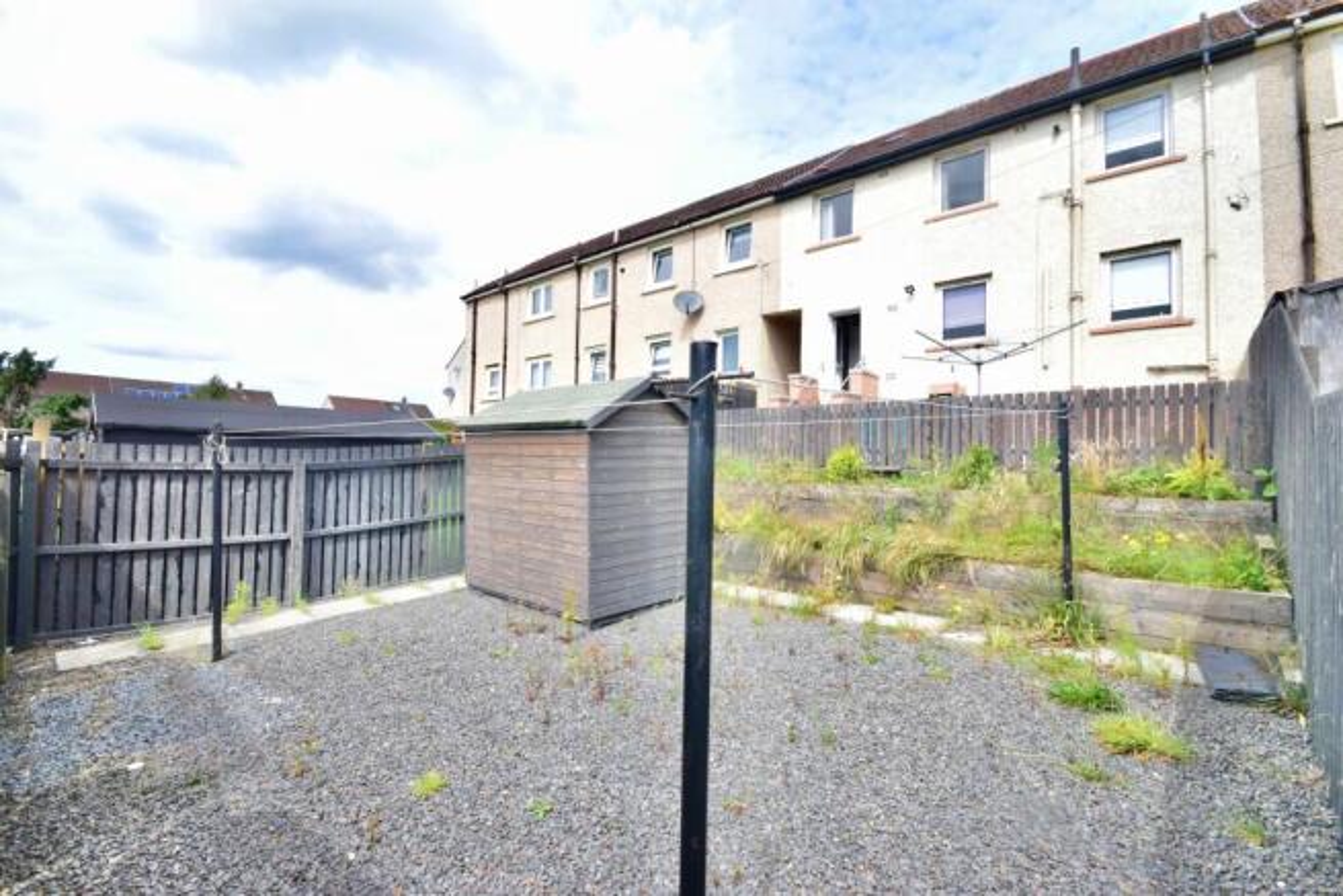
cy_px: 448
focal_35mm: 15
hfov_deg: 100.4
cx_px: 672
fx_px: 560
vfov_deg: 77.4
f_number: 18
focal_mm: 10
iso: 800
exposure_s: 1/160
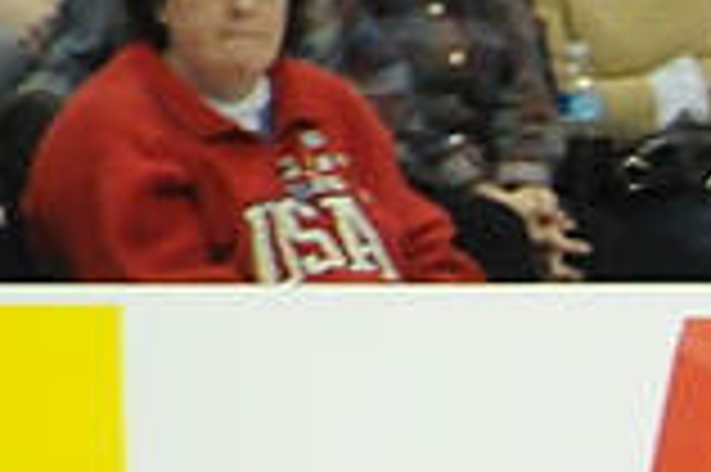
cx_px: 1494
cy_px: 569
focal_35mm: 1515
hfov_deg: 1.4
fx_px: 29890
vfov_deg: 0.9
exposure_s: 1/400
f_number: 5.6
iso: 3200
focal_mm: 200
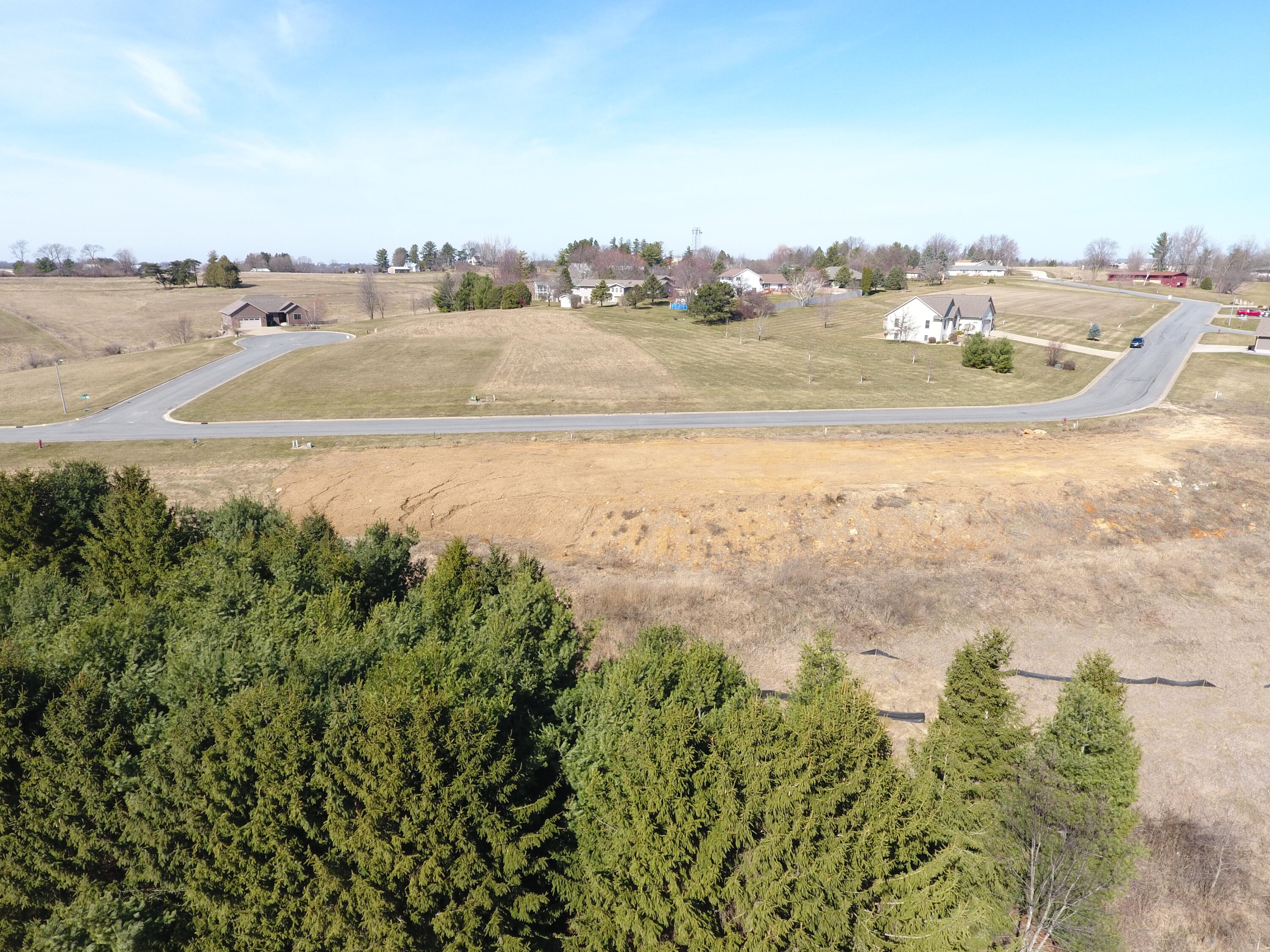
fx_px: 734
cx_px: 635
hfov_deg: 81.7
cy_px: 476
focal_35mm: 20
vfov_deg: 66.0
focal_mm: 3.61
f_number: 2.8
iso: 100
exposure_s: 1/523
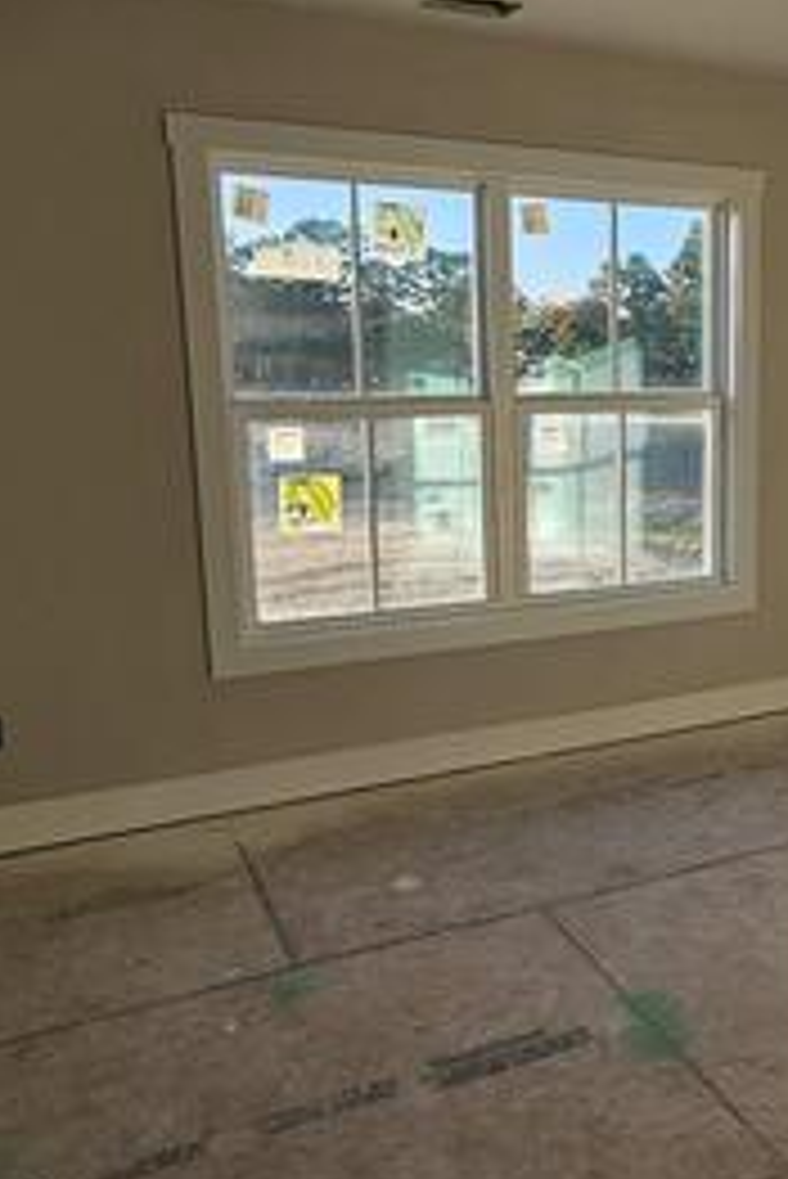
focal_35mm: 33
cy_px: 558
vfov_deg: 57.2
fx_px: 1082
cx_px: 774
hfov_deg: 36.3
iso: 50
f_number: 2.2
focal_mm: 2.2
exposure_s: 1/266
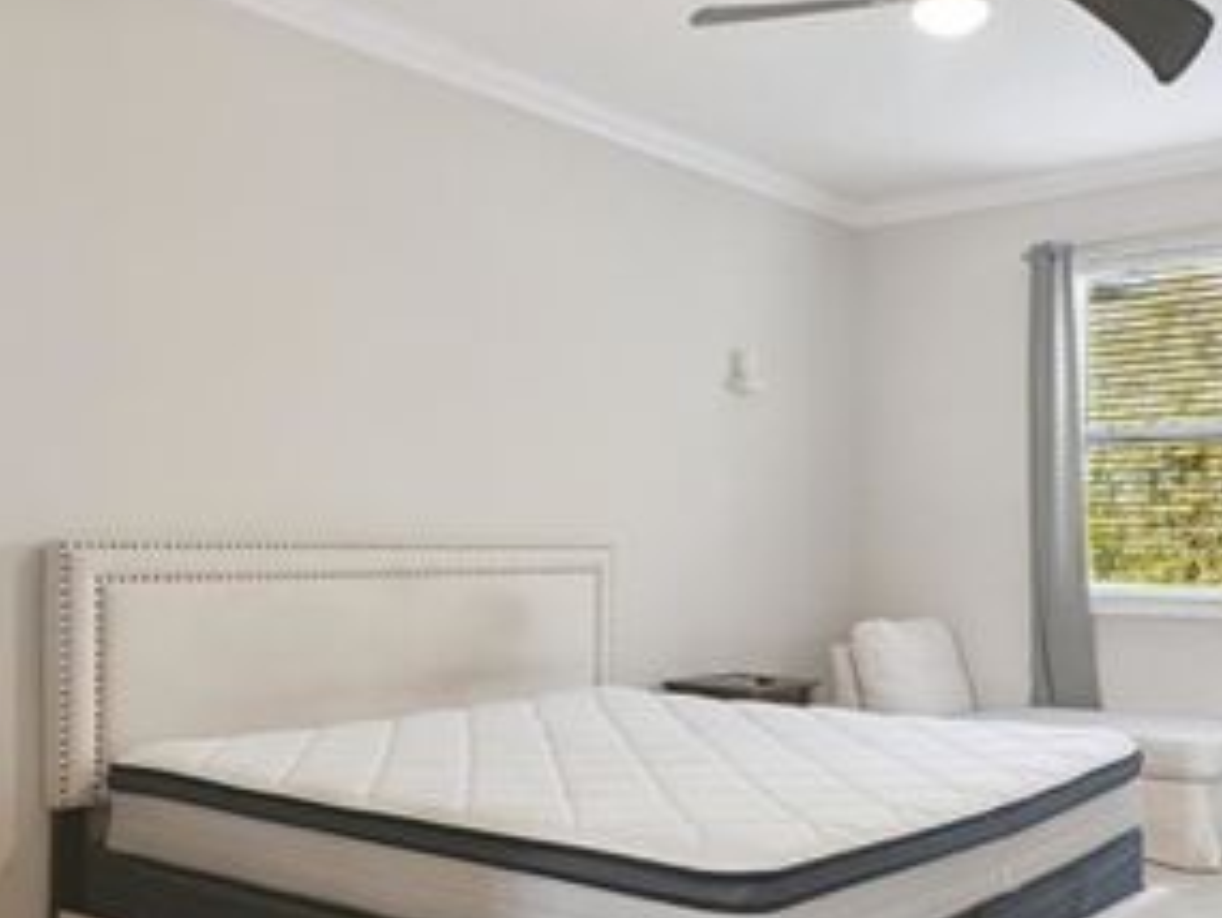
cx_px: 748
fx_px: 1342
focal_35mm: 38
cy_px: 528
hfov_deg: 48.6
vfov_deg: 37.7
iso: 160
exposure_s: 1/20
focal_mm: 16
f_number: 8
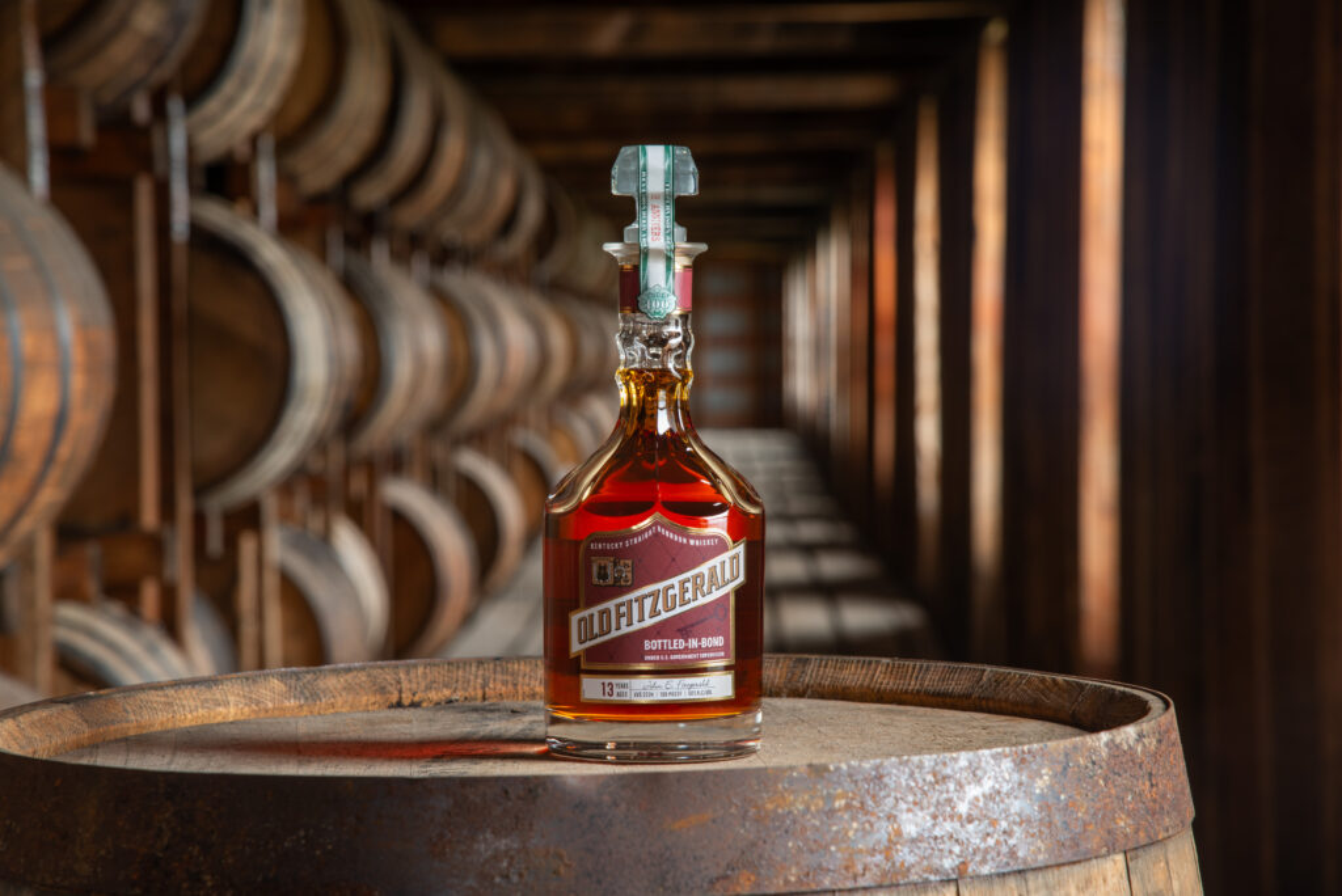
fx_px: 4476
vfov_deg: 11.4
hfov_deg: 17.1
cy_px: 448
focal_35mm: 120
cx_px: 671
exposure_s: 1.3
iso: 100
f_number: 8
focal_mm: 120
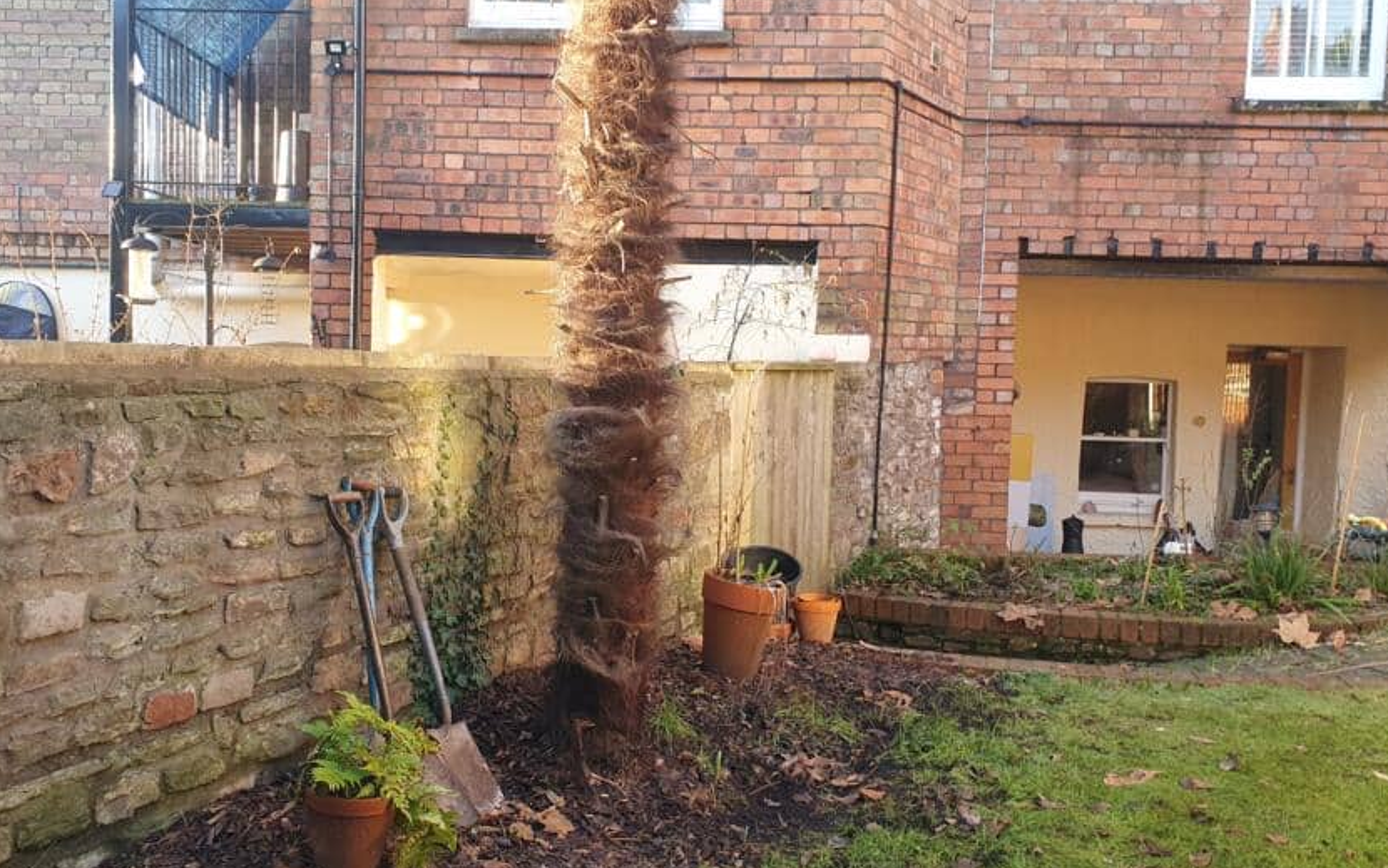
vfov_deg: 37.3
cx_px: 610
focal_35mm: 34
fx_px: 1286
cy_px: 423
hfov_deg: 56.5
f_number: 2.4
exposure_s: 1/100
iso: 100
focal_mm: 4.32
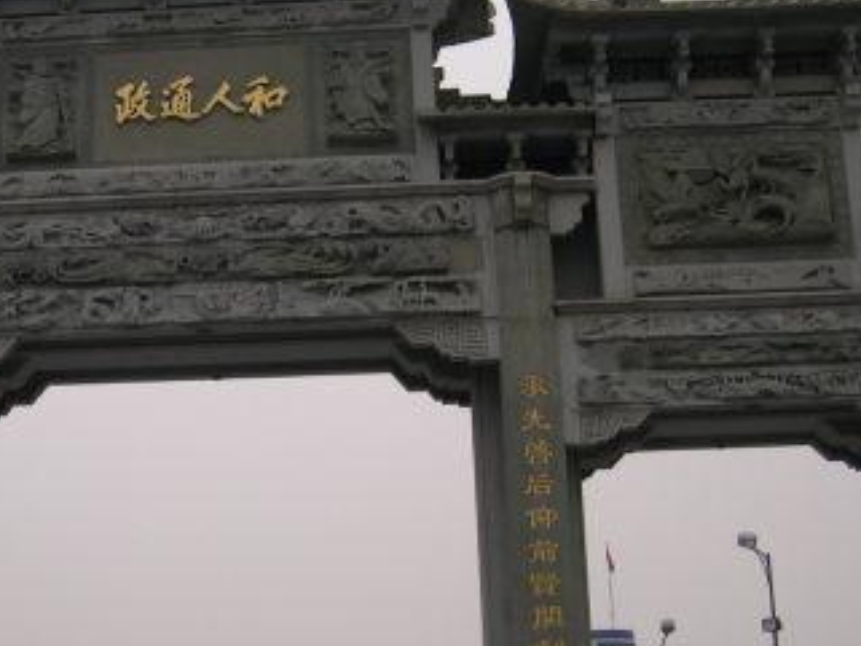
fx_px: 1767
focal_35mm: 71
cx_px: 164
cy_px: 397
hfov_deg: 26.8
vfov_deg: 20.7
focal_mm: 8
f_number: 2.8
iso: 100
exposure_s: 1/136
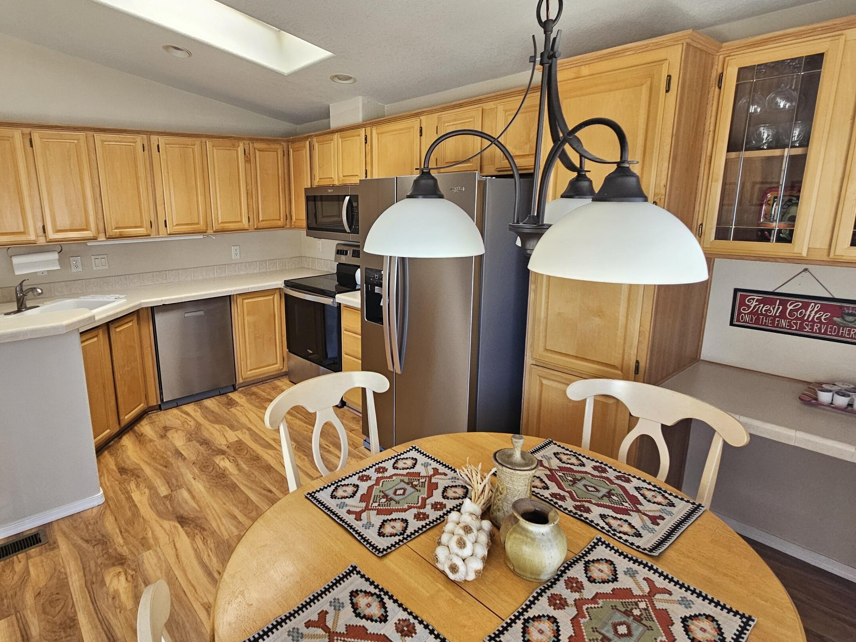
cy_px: 298
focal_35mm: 18
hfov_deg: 86.8
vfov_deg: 71.5
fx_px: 445
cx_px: 350
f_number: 2.2
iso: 200
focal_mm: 2.2
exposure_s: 1/60
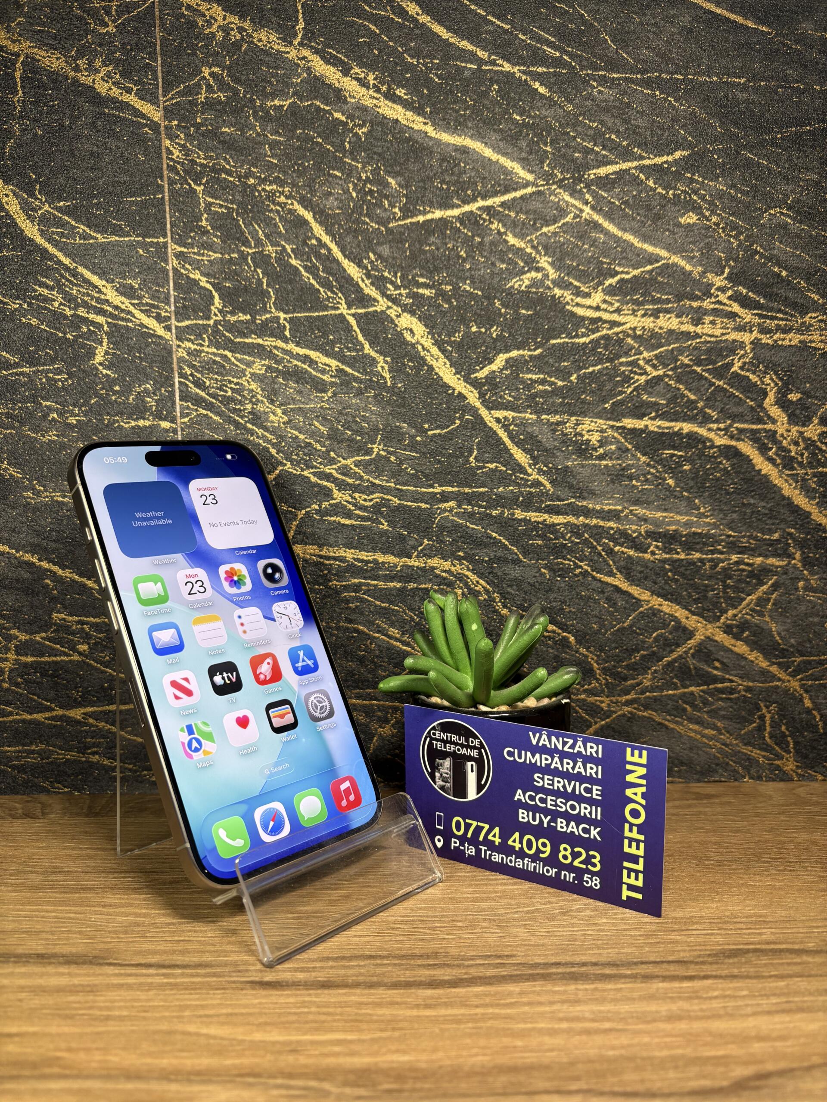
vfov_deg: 67.3
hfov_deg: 53.1
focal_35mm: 26
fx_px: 828
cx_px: 414
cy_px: 551
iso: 125
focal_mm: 5.96
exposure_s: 1/96
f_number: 1.6
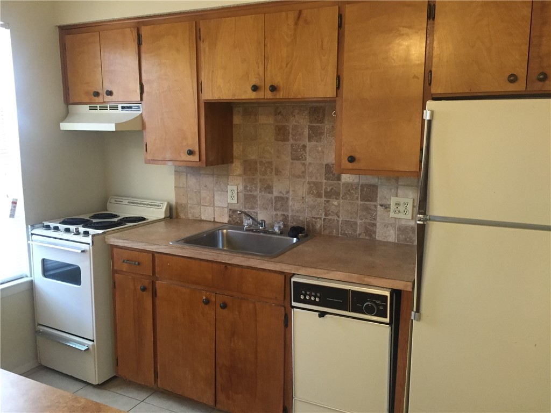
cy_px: 206
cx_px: 276
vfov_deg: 48.2
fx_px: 462
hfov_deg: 61.7
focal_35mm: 29
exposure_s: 1/30
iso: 250
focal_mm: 4.15
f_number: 2.2
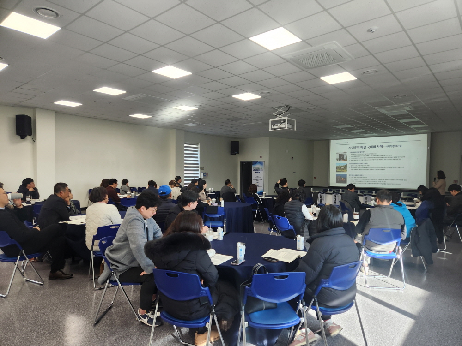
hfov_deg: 73.9
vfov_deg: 58.9
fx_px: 307
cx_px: 231
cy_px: 173
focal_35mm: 23
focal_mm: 5.4
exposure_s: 1/180
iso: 100
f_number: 1.8
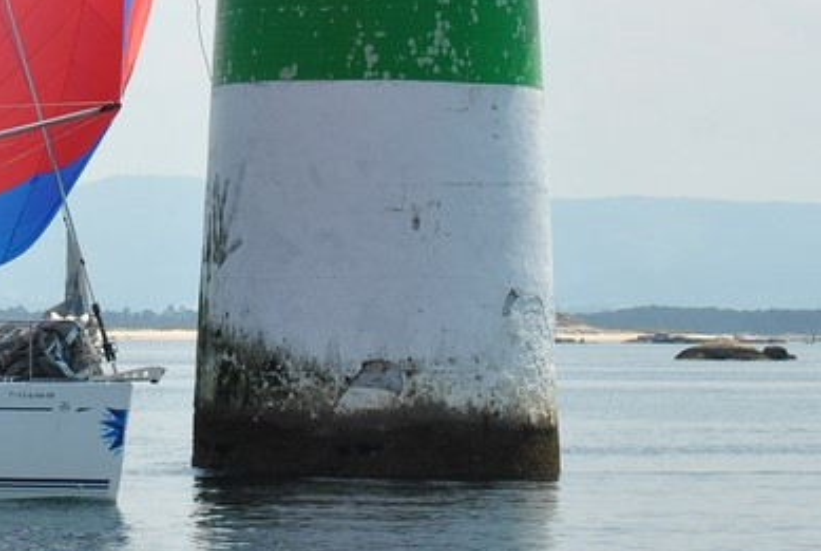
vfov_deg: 6.3
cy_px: 7
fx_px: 4965
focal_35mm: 217
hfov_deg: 9.4
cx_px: 46
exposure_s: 1/250
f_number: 8
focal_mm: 55
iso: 100
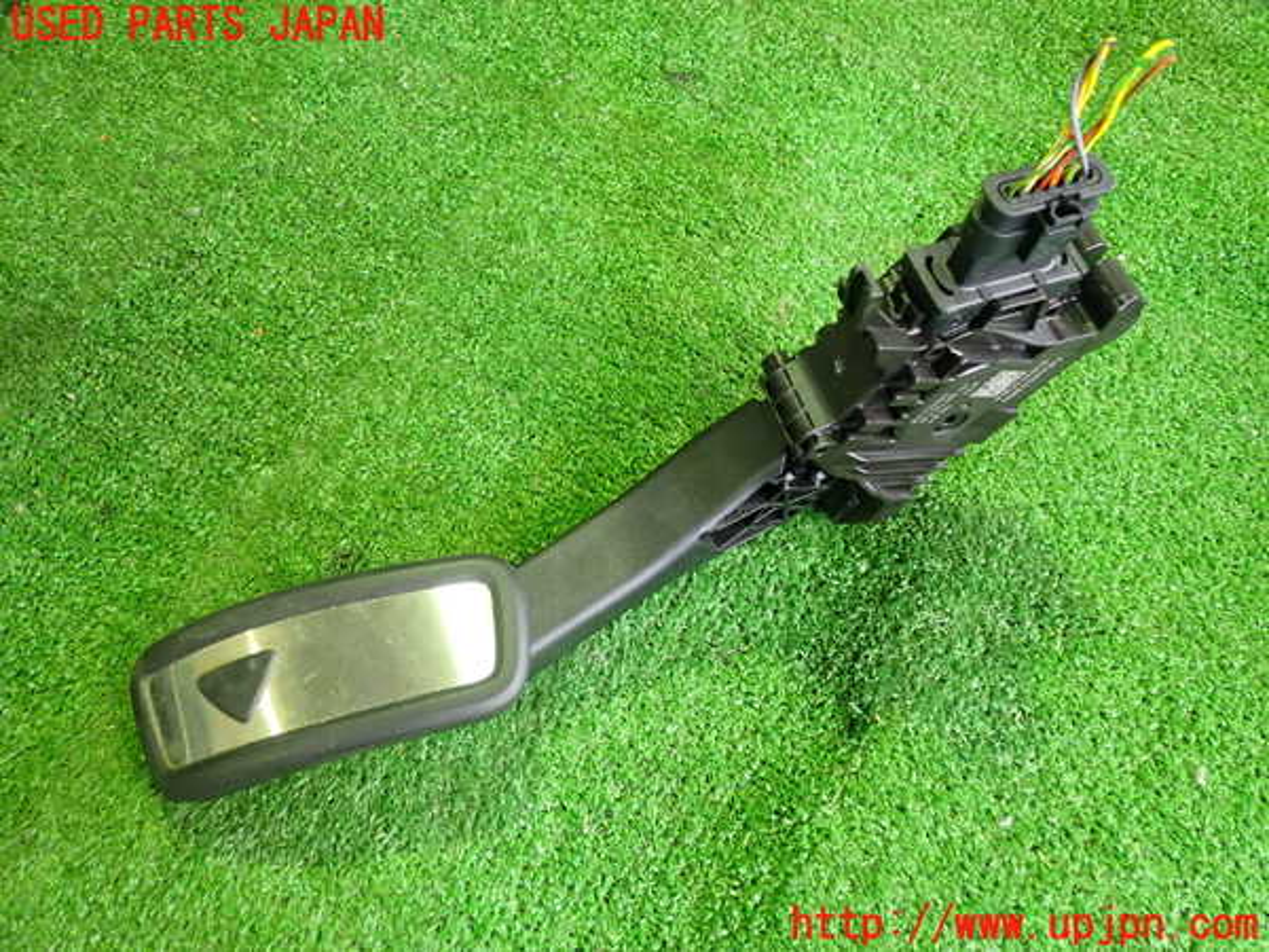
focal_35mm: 30
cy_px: 476
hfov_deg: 60.0
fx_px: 1100
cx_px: 634
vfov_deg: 46.8
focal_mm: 5.4
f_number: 2.3
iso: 500
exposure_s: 1/30
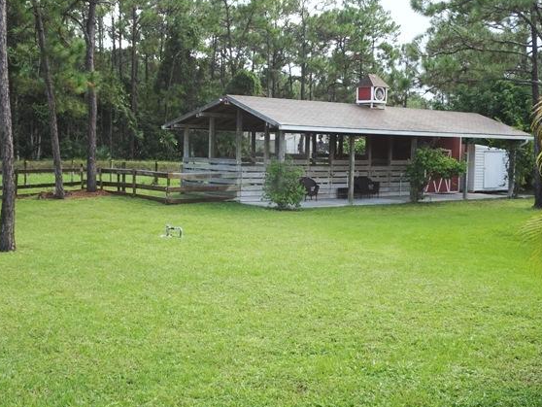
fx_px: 736
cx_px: 282
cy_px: 187
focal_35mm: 47
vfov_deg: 30.9
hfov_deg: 40.4
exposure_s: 1/100
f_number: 4
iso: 80
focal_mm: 7.05
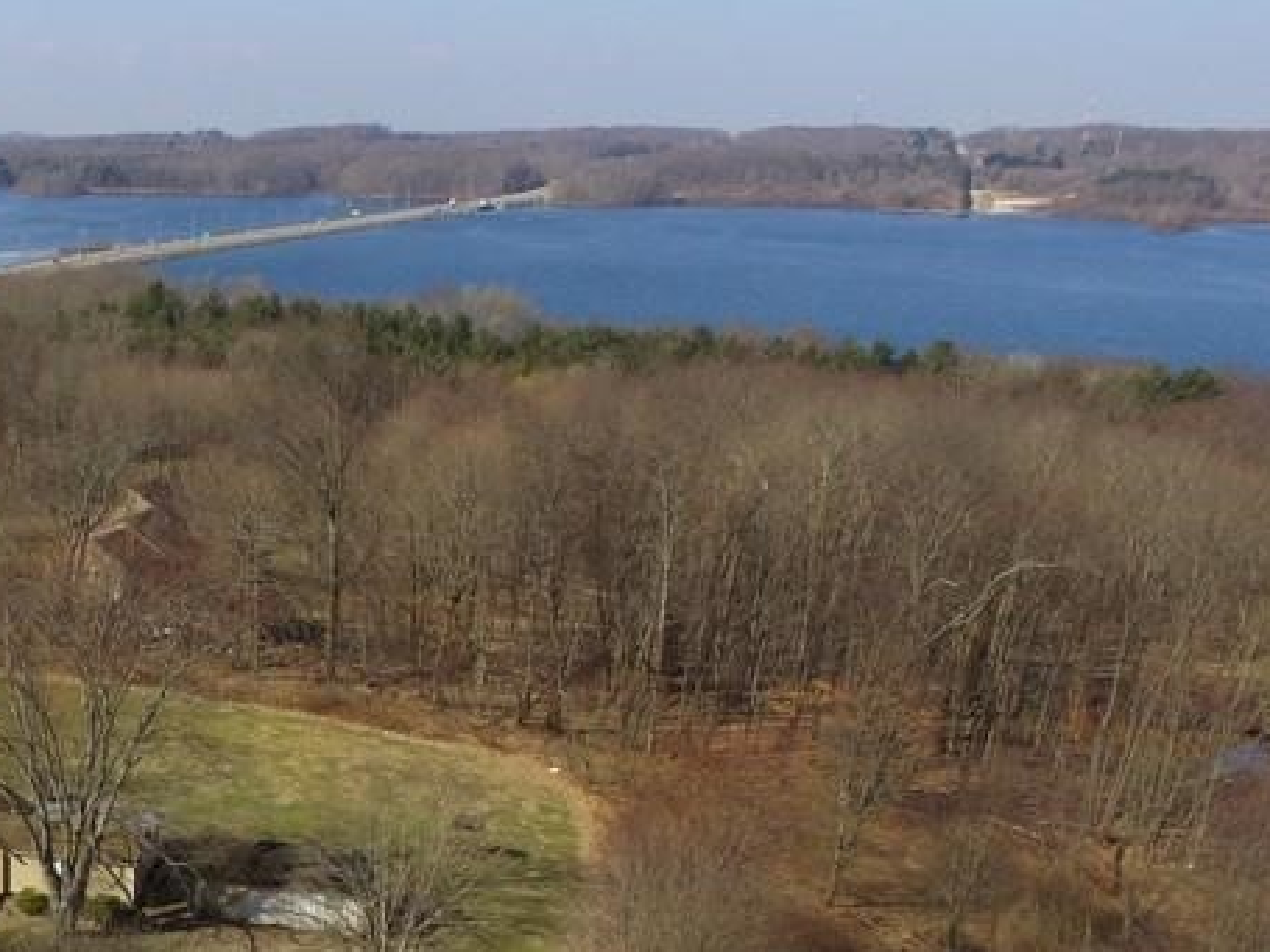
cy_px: 846
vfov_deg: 30.8
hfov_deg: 35.9
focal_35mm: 45
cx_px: -126
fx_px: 1651
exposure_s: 1/1250
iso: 100
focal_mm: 3.61
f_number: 2.8
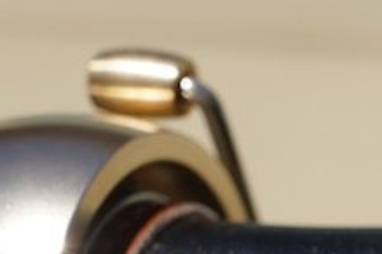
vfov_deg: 3.3
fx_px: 4350
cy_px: 401
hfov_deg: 4.9
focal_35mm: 410
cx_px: 776
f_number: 9
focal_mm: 70
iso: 100
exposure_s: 1/320
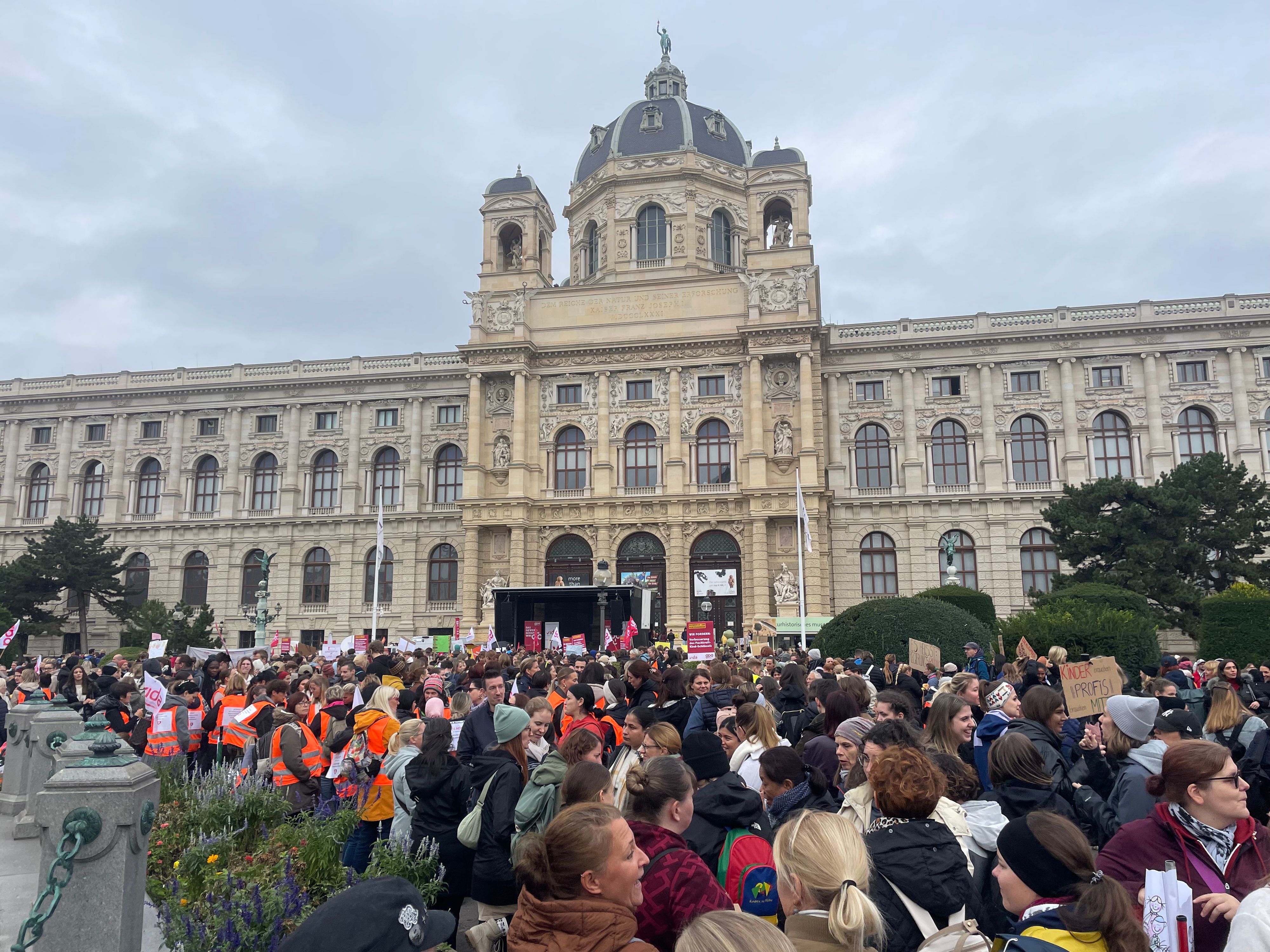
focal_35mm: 26
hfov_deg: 67.3
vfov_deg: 53.1
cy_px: 476
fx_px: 954
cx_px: 635
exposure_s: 1/2681
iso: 32
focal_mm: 4.2
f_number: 1.6
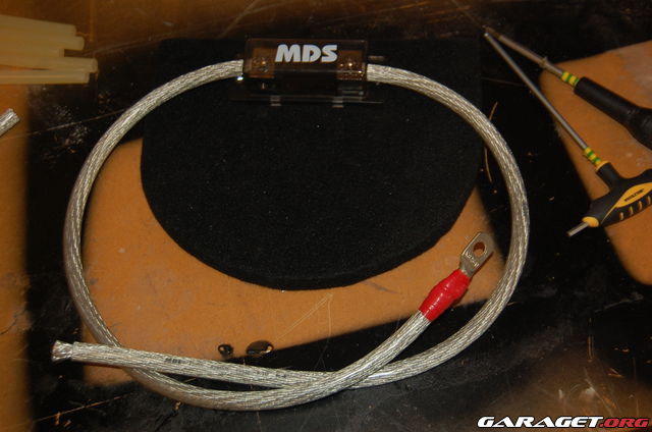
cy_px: 216
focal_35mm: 45
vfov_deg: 29.7
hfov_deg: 43.7
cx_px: 326
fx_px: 813
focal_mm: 30
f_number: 4.2
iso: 400
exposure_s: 1/60
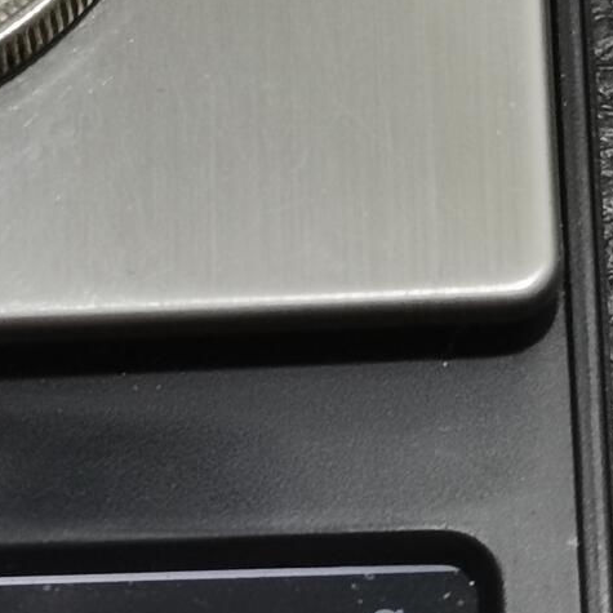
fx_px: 4768
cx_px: -170
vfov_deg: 7.3
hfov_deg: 7.3
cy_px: -65
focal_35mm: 238
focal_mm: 5.58
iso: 100
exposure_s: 1/100
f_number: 1.8
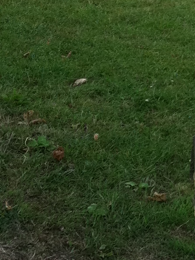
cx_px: 339
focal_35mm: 152
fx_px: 1145
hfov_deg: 9.3
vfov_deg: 12.9
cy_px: 46
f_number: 2.8
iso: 125
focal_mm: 3.85
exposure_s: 1/120
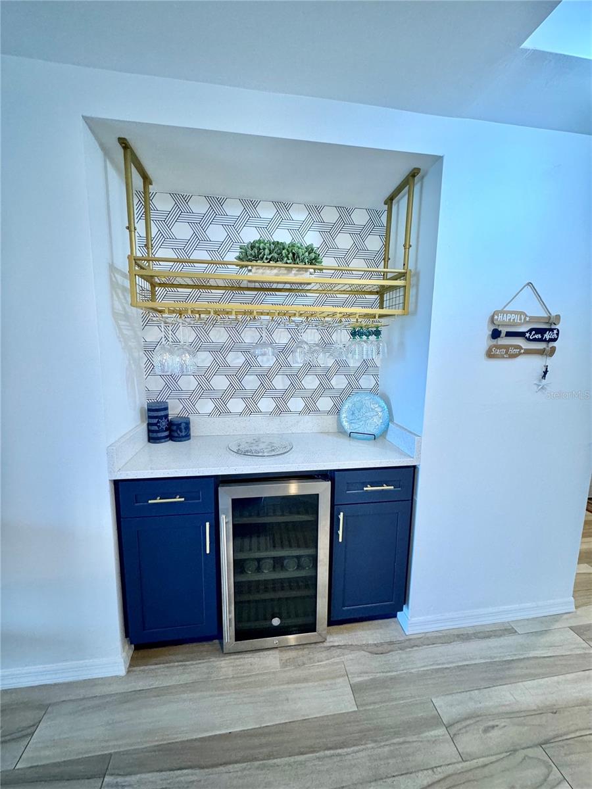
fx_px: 319
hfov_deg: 85.7
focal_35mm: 14
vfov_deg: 102.1
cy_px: 394
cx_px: 296
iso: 250
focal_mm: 2.22
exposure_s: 1/60
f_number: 2.2
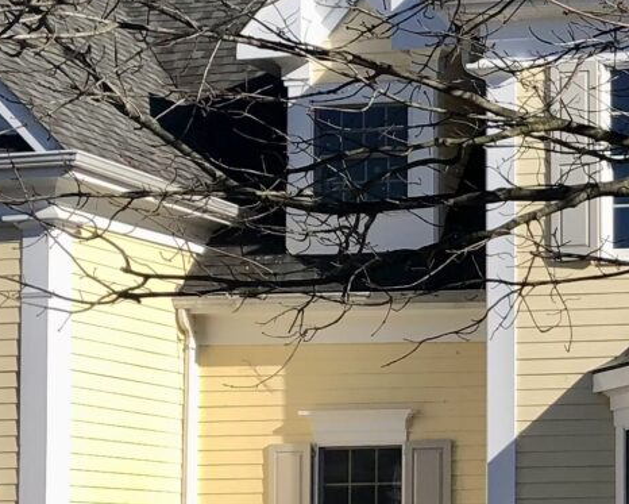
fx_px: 2234
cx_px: 888
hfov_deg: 15.1
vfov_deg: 12.7
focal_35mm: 120
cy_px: 482
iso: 20
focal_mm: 3.99
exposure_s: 1/1779
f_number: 1.8
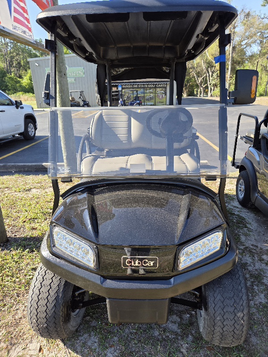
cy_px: 178
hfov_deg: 58.9
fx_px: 237
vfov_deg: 73.9
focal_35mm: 23
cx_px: 134
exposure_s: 1/1111
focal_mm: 5.4
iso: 80
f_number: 1.8
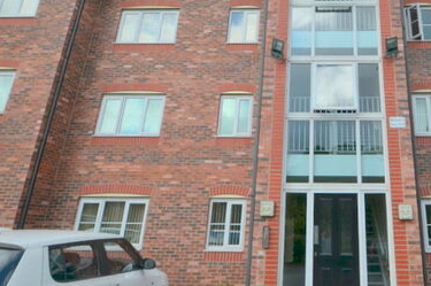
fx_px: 335
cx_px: 331
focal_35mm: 28
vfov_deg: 45.8
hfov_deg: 61.3
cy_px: 105
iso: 280
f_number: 10
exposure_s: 1/250
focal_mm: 10
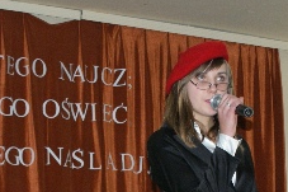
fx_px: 1015
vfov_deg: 10.5
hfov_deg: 16.1
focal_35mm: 127
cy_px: 264
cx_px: 200
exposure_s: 1/60
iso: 400
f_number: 5.6
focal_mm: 30
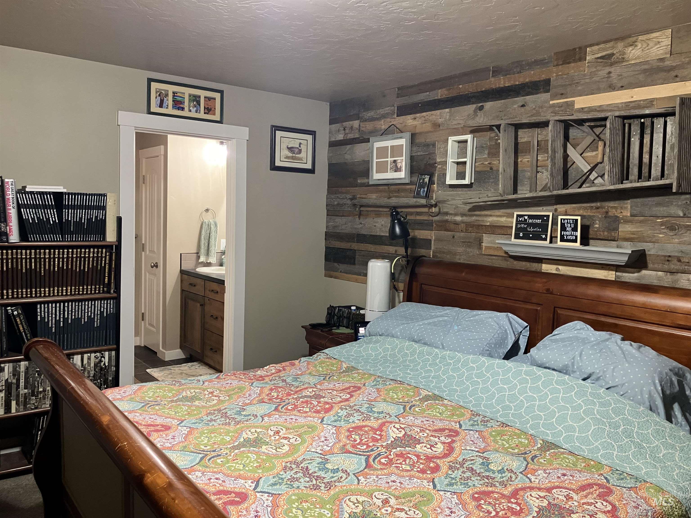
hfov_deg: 63.4
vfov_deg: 49.7
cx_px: 346
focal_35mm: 28
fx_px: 559
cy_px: 259
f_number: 1.8
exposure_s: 1/60
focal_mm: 3.99
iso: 160
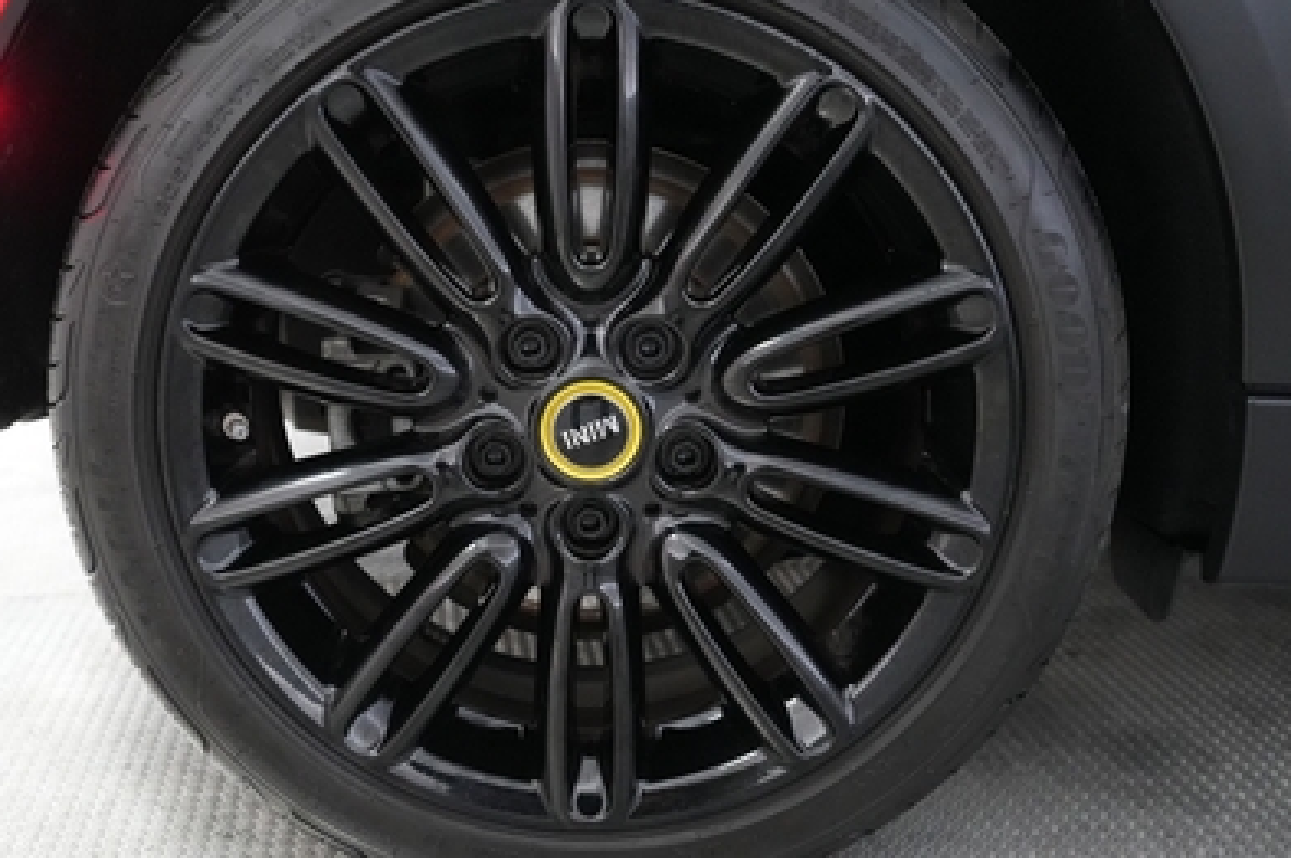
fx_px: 1397
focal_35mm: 39
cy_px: 409
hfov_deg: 49.6
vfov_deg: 34.1
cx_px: 606
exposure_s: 1/160
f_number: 2.8
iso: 6400
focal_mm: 24
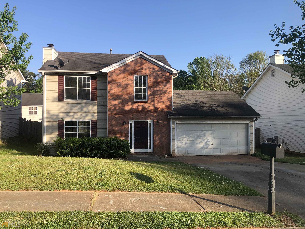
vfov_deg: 49.7
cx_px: 152
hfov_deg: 63.4
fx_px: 247
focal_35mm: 28
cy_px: 114
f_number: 1.8
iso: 20
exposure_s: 1/941
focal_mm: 3.99
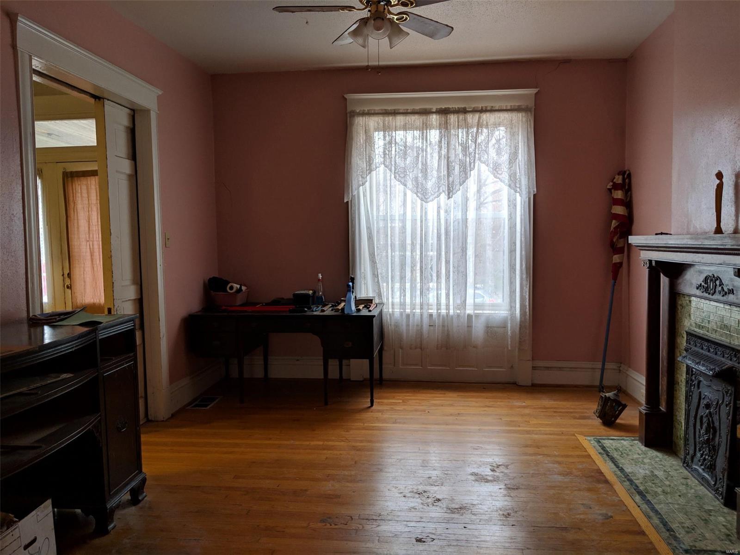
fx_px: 577
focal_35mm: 27
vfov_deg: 51.4
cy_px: 278
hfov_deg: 65.3
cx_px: 370
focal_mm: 4.44
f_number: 1.8
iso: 59
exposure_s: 1/30
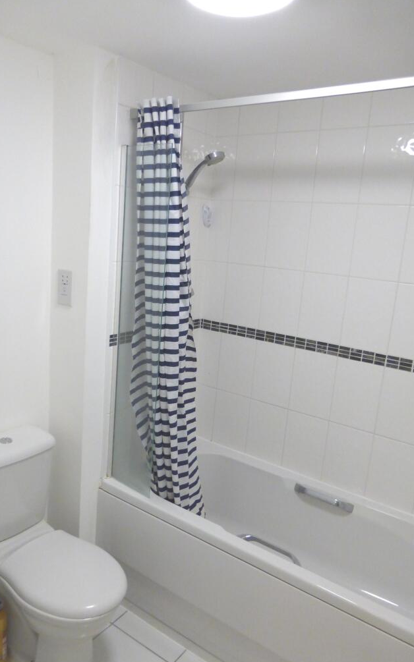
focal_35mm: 27
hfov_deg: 45.8
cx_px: 173
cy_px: 334
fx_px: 487
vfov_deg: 68.4
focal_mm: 4.3
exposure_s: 1/40
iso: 400
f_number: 3.3
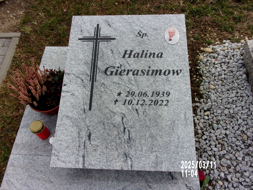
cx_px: 126
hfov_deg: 63.4
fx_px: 205
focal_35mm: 28
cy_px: 95
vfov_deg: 49.7
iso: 80
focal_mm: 5.1
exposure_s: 1/75
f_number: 10.8
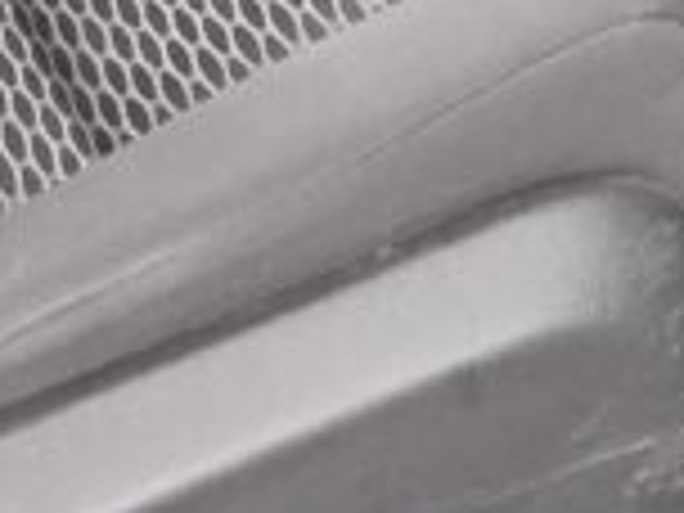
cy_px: -819
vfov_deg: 9.6
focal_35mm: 132
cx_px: 284
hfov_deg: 14.9
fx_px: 2608
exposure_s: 1/100
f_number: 1.8
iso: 208
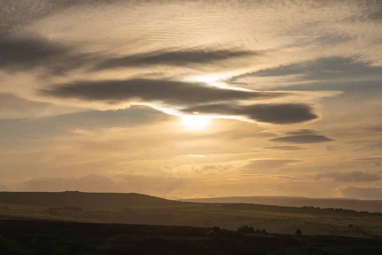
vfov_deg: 19.5
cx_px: 191
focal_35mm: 70
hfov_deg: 28.8
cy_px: 128
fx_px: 743
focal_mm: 70
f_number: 13
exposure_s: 1/640
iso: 100
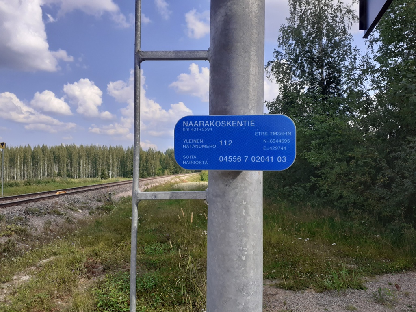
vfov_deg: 51.4
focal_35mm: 27
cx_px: 208
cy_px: 156
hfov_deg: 65.3
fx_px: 324
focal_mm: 3.6
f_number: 1.9
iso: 40
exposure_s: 1/5102
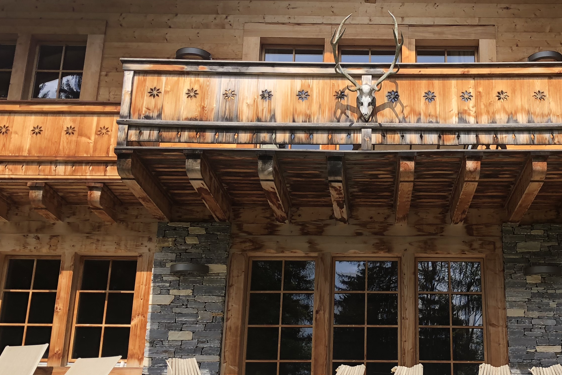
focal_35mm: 52
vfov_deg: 26.0
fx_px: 812
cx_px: 380
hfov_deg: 37.7
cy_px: 184
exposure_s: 1/1263
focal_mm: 4
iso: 20
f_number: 1.8
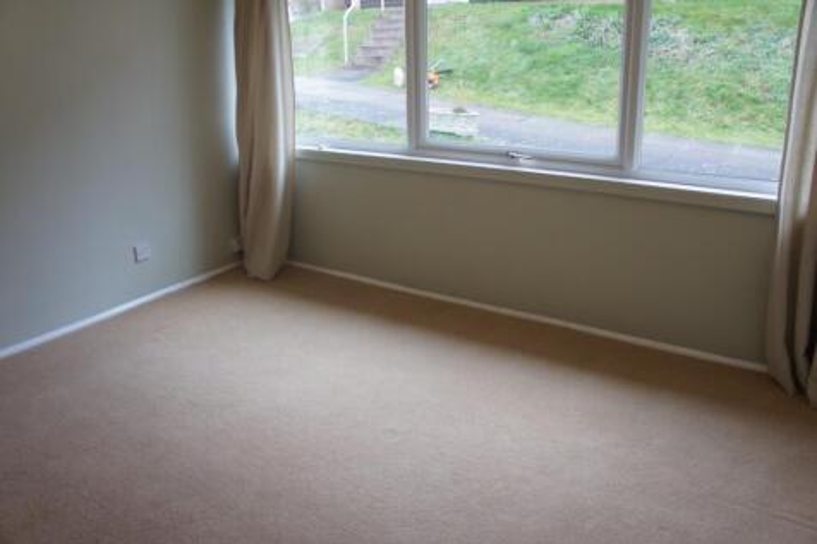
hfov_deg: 64.6
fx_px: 647
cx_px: 408
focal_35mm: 28
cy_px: 272
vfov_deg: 45.6
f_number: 4
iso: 200
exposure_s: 1/30
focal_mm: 19
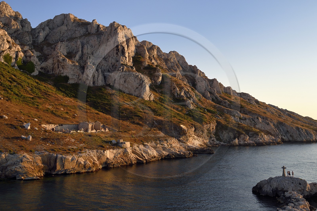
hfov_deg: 46.4
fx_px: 370
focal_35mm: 42
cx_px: 158
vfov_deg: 31.8
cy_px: 106
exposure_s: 1/250
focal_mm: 42
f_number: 9
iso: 200
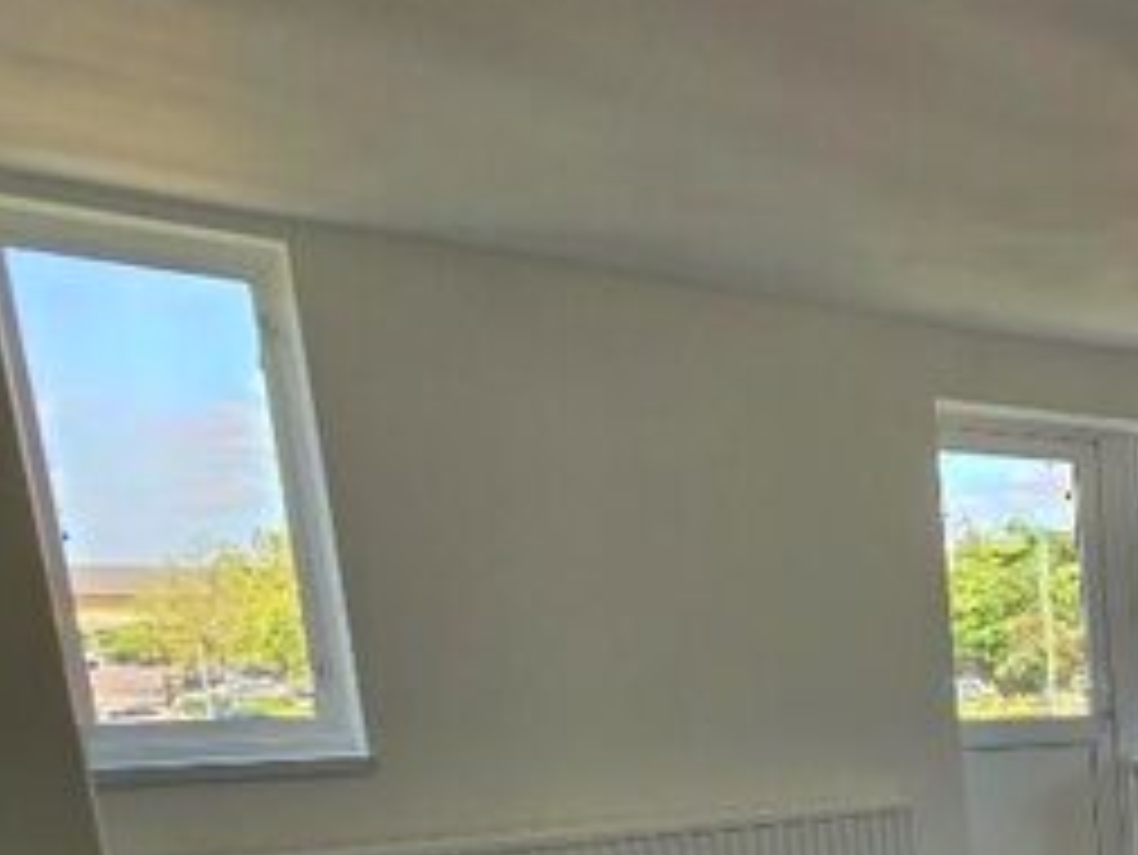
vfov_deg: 35.7
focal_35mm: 36
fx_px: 1184
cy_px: 862
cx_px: 1565
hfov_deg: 33.1
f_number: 2.2
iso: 50
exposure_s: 1/138
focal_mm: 2.2
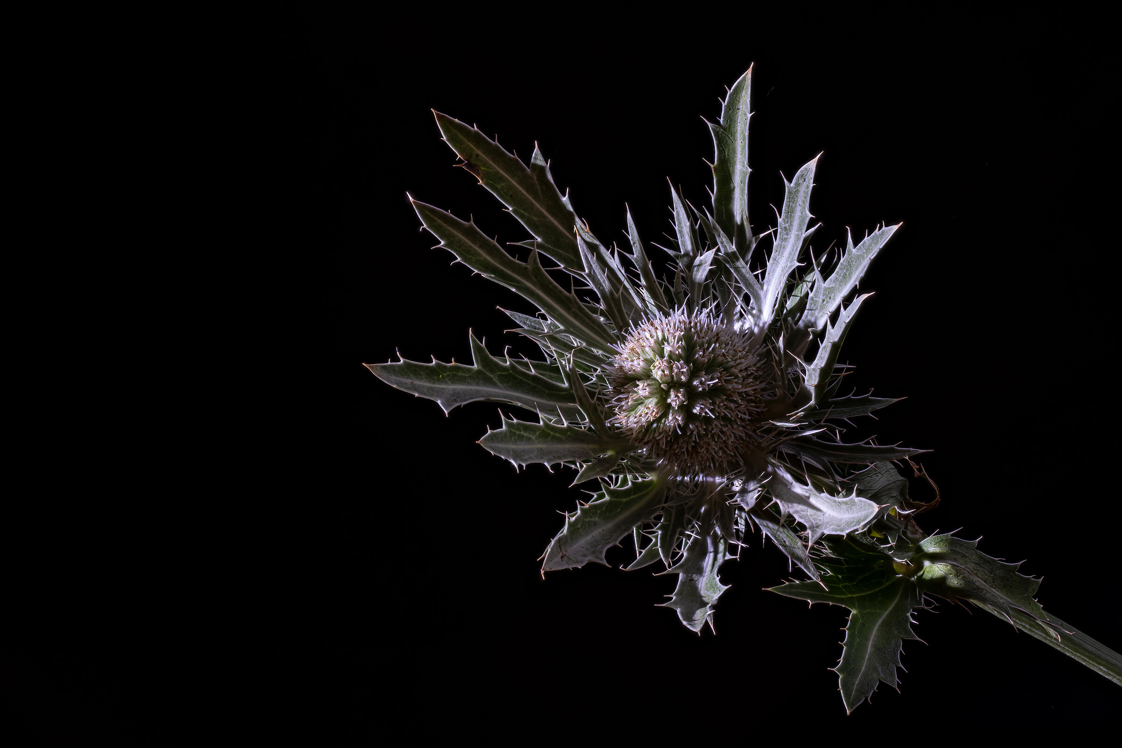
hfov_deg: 19.5
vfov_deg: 13.0
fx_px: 3272
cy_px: 374
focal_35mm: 105
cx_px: 561
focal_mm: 105
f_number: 14
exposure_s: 1.3
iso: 100
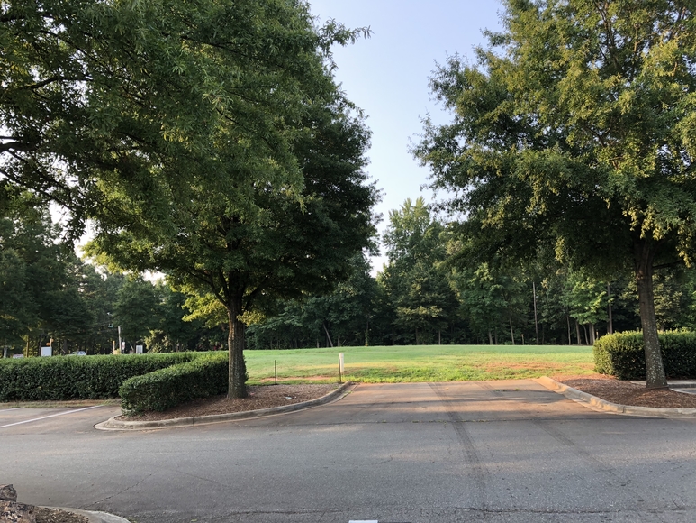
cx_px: 348
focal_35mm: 28
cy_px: 262
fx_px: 563
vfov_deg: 49.8
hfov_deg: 63.4
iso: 20
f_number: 1.8
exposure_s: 1/122
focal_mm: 3.99
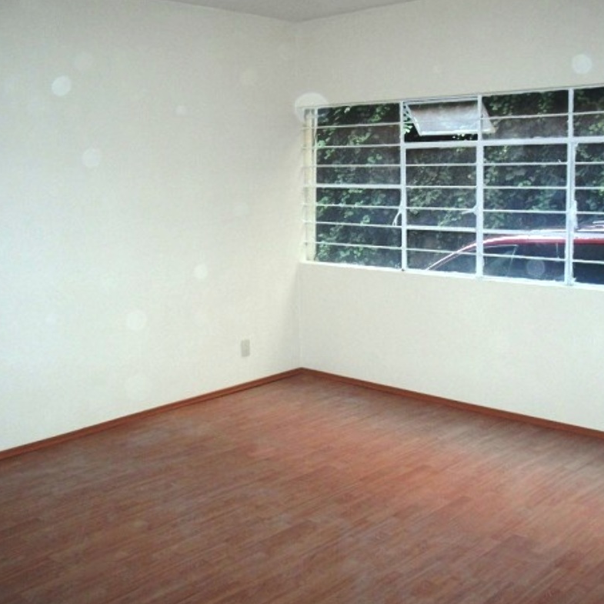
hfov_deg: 31.6
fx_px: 1066
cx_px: 282
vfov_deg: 31.6
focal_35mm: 54
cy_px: 301
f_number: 3.5
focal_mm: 6.3
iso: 200
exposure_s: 1/45
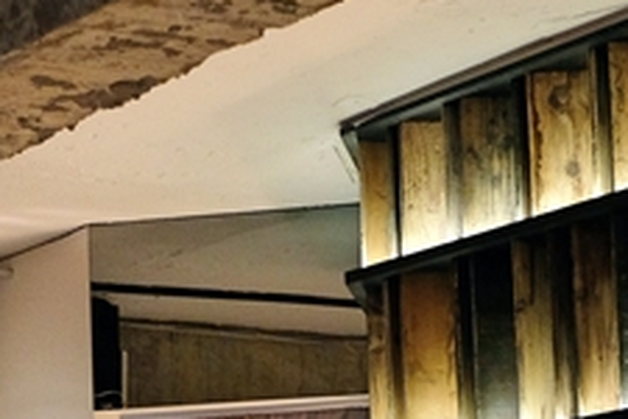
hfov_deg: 17.0
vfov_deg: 10.9
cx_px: 207
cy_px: 649
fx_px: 2093
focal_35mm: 120
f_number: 2.8
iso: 800
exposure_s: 1/30
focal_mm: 18
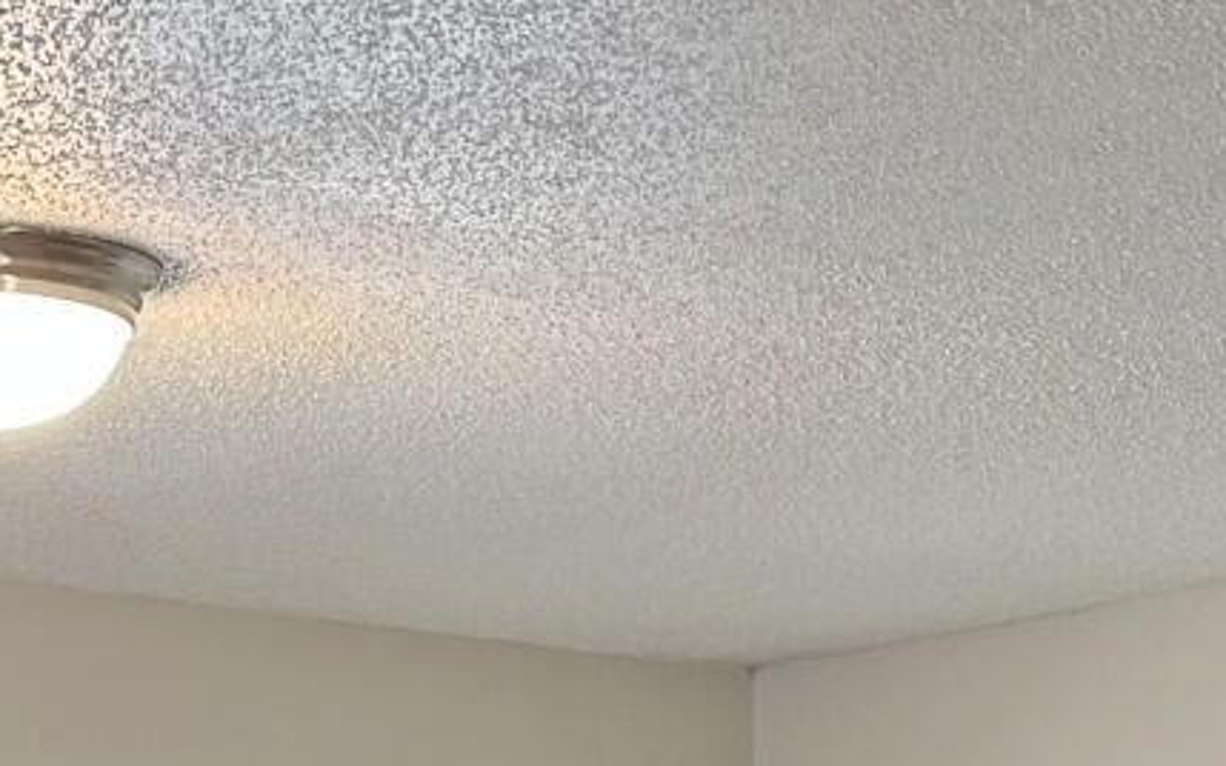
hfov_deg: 11.8
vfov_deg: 6.9
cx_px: 763
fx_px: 5947
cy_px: 1998
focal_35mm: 178
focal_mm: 6.76
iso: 160
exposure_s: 1/60
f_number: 1.78
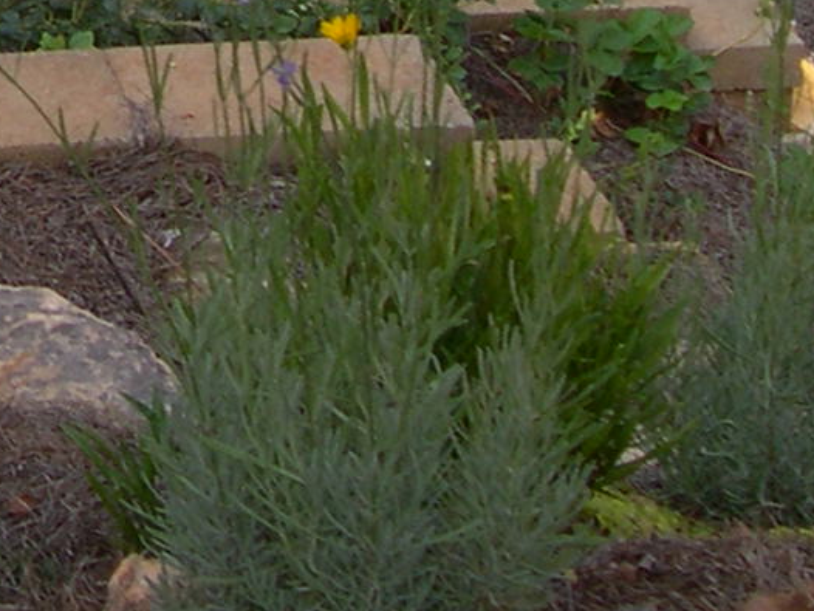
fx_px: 3858
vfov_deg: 8.7
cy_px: -532
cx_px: -543
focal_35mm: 164
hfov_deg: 11.4
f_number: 2.8
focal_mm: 8
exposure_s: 1/612
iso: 100
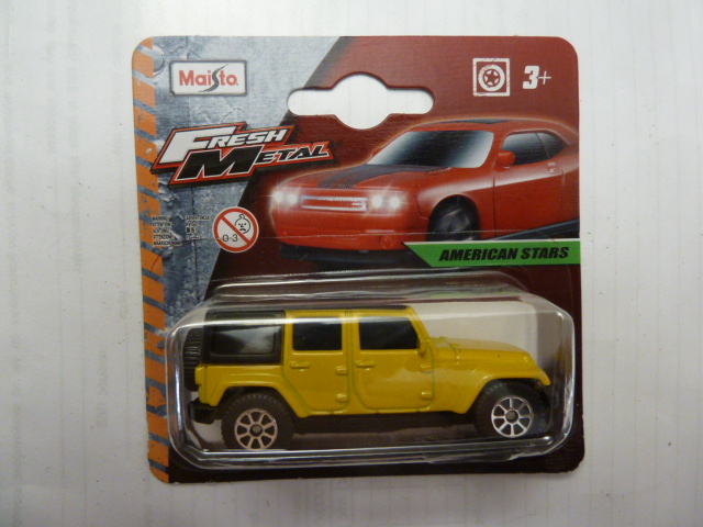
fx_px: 508
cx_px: 352
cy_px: 264
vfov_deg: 54.9
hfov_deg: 69.4
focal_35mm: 25
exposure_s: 1/25
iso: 400
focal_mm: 4.1
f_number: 3.3
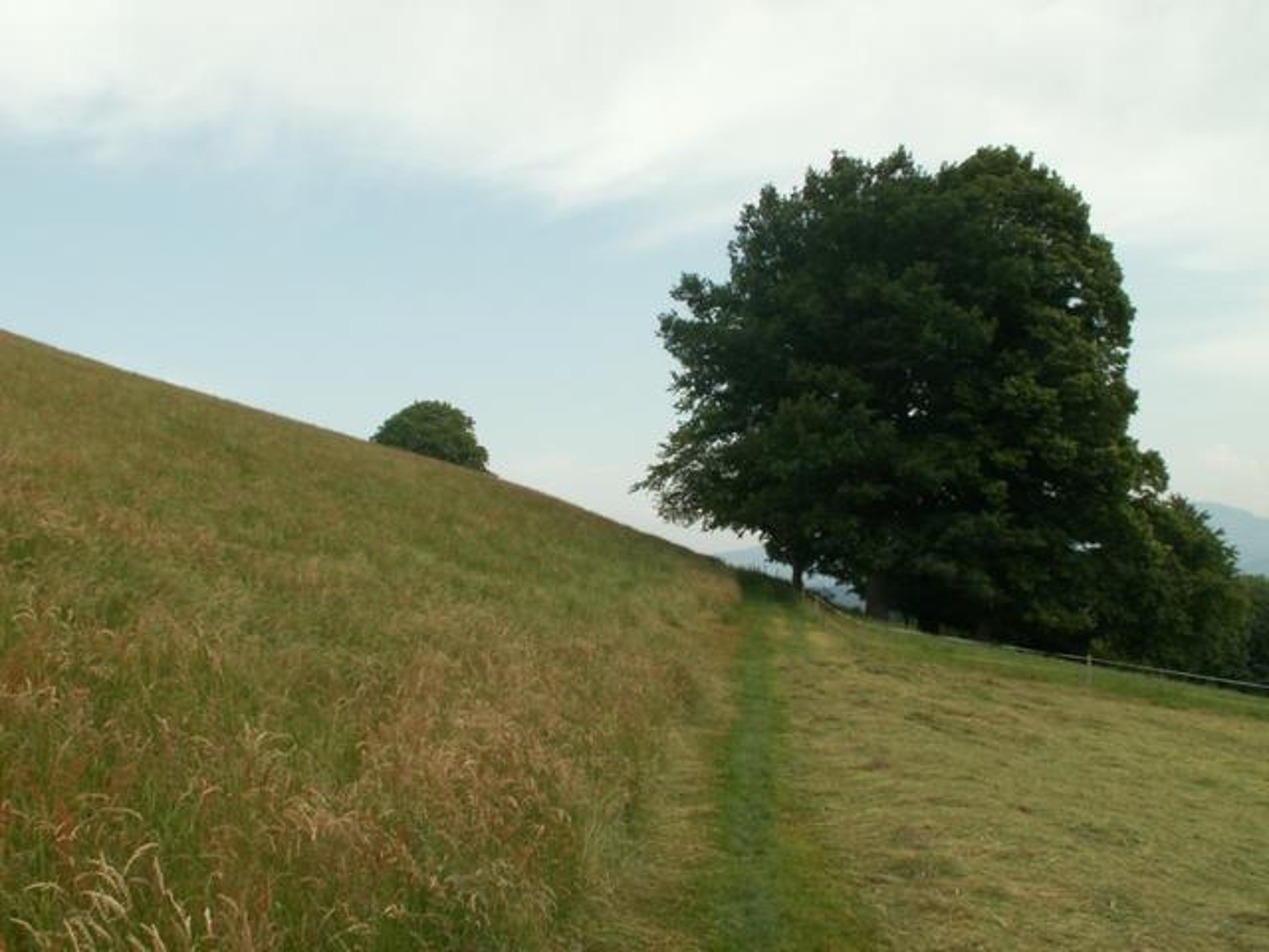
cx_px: 634
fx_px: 1283
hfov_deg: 52.6
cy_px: 476
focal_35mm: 35
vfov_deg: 40.7
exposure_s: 1/80
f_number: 8
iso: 50
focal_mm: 5.86
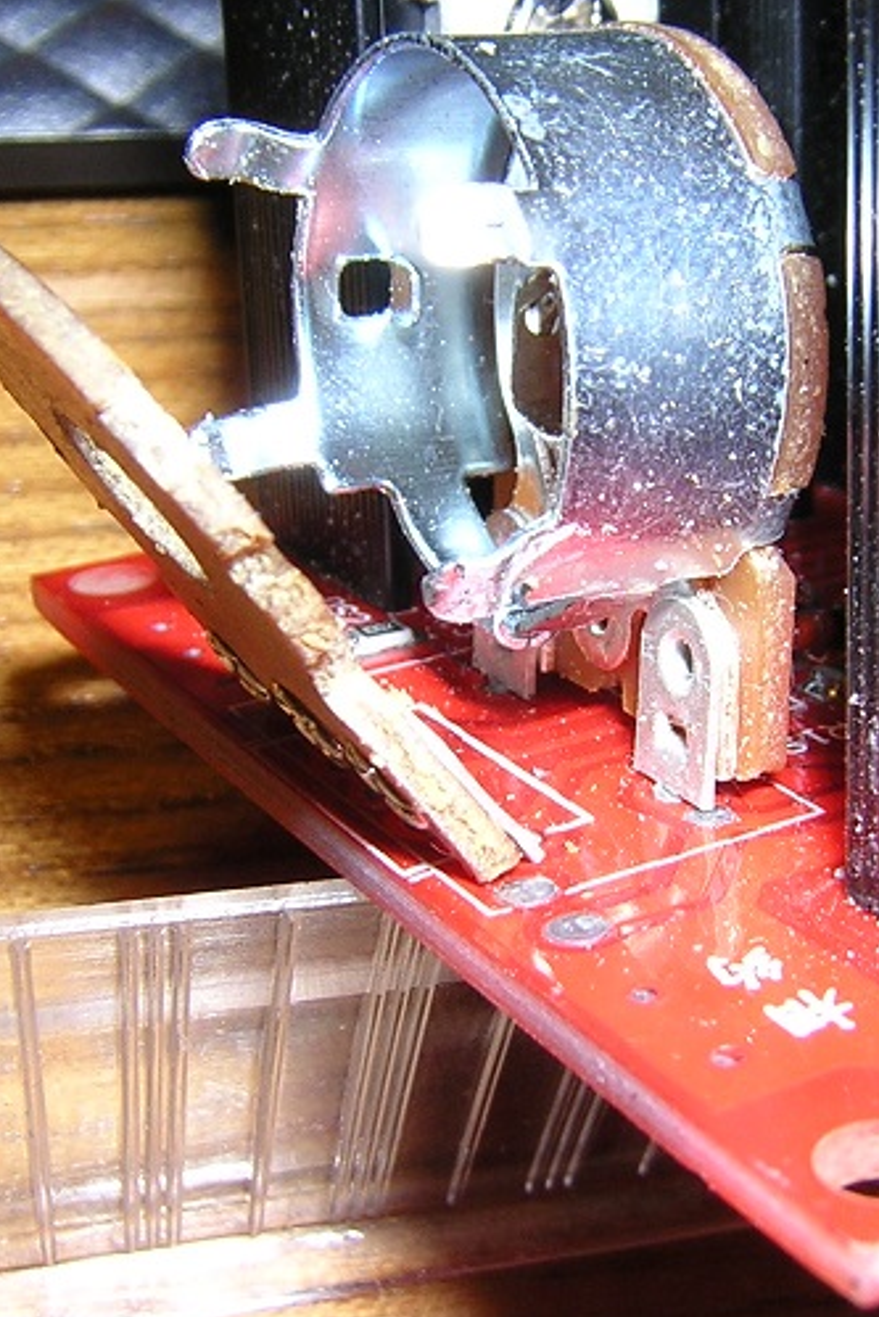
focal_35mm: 60
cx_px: 578
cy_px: 536
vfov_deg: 33.3
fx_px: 2196
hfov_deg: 22.6
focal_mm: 4.7
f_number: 5.2
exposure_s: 1/60.1
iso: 100
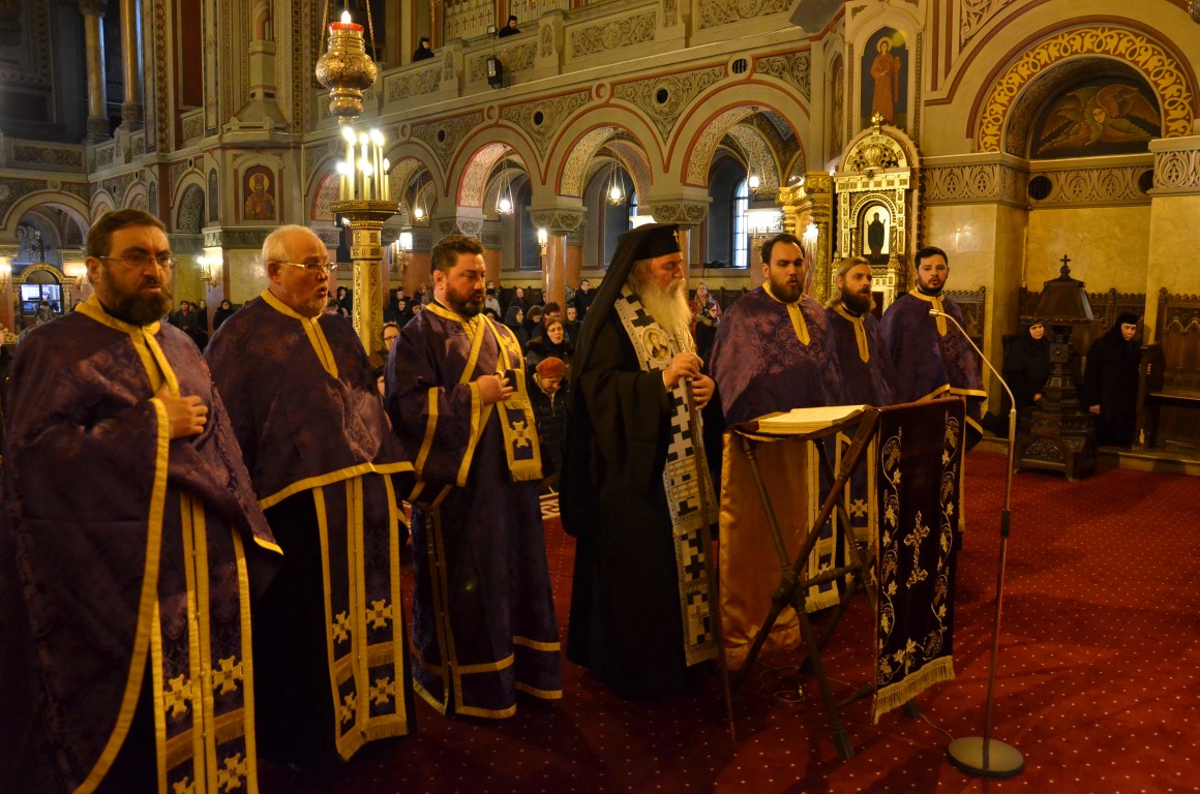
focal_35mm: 27
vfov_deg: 47.7
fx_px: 898
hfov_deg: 67.5
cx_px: 600
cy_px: 397
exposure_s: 1/15
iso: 2000
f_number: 5
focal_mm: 18
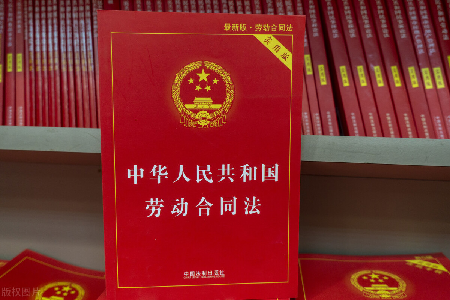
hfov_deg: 61.9
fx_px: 375
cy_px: 150
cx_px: 225
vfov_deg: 43.6
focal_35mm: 30
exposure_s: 1/50
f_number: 2.5
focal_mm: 11.12
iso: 320
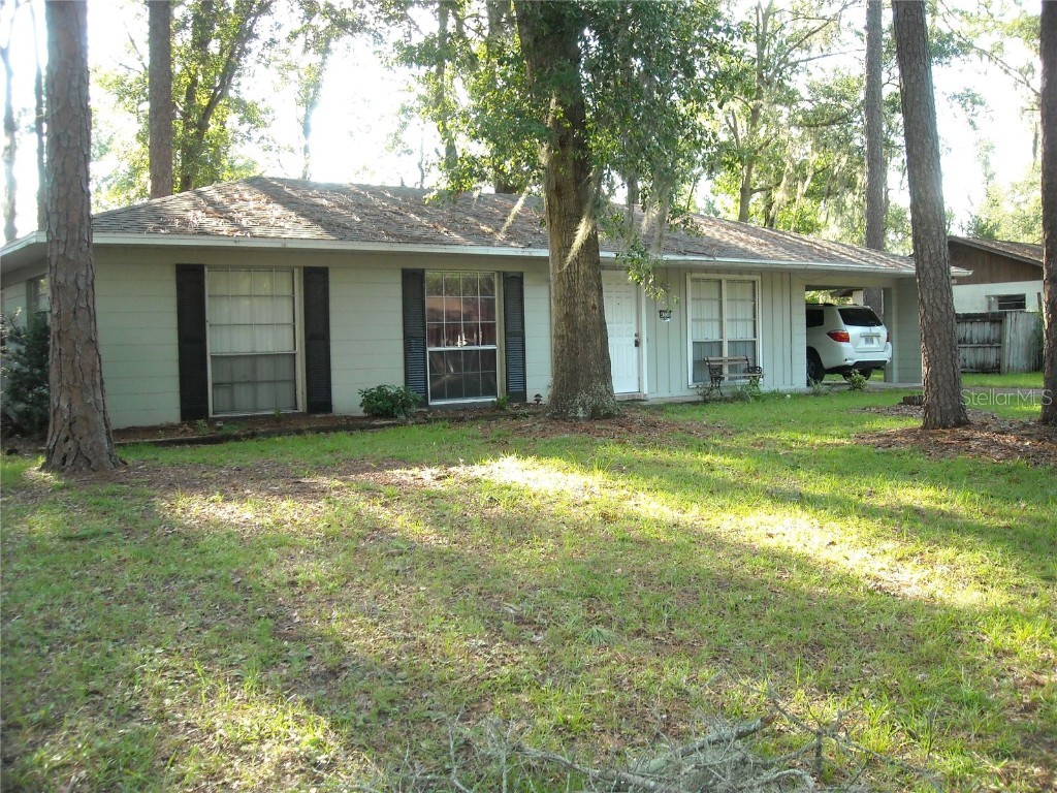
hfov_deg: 52.6
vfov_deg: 40.7
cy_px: 396
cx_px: 528
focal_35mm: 35
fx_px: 1069
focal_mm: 5.7
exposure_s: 1/161
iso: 237
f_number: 2.8
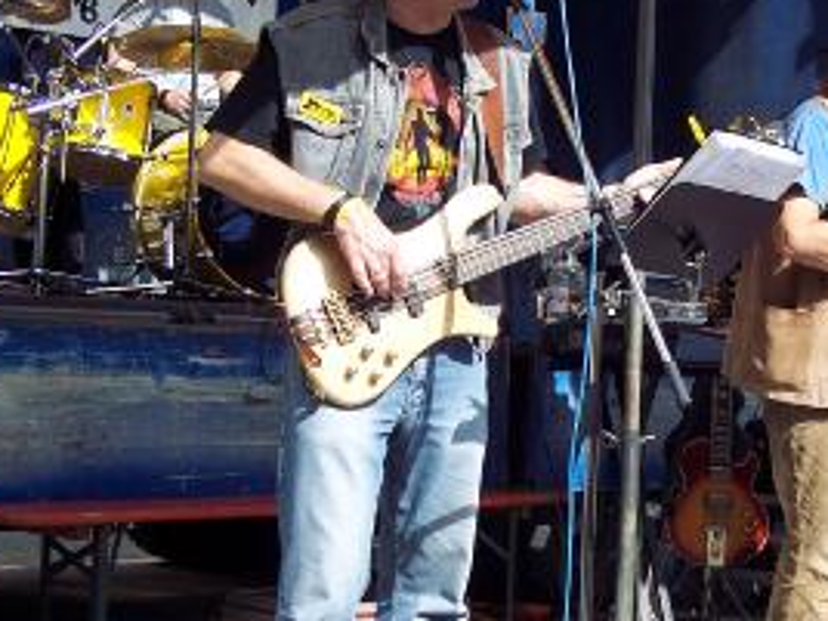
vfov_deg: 15.2
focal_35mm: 97
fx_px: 2320
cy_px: 310
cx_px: 578
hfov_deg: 20.1
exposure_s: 1/500
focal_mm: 10.7
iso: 100
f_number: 4
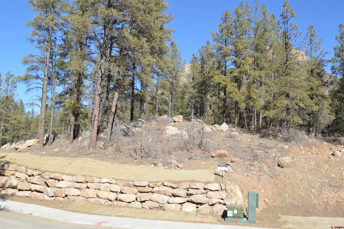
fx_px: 344
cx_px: 172
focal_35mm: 36
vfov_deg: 36.8
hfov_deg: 53.2
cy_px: 114
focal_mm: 24
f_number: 7.1
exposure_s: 1/200
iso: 100
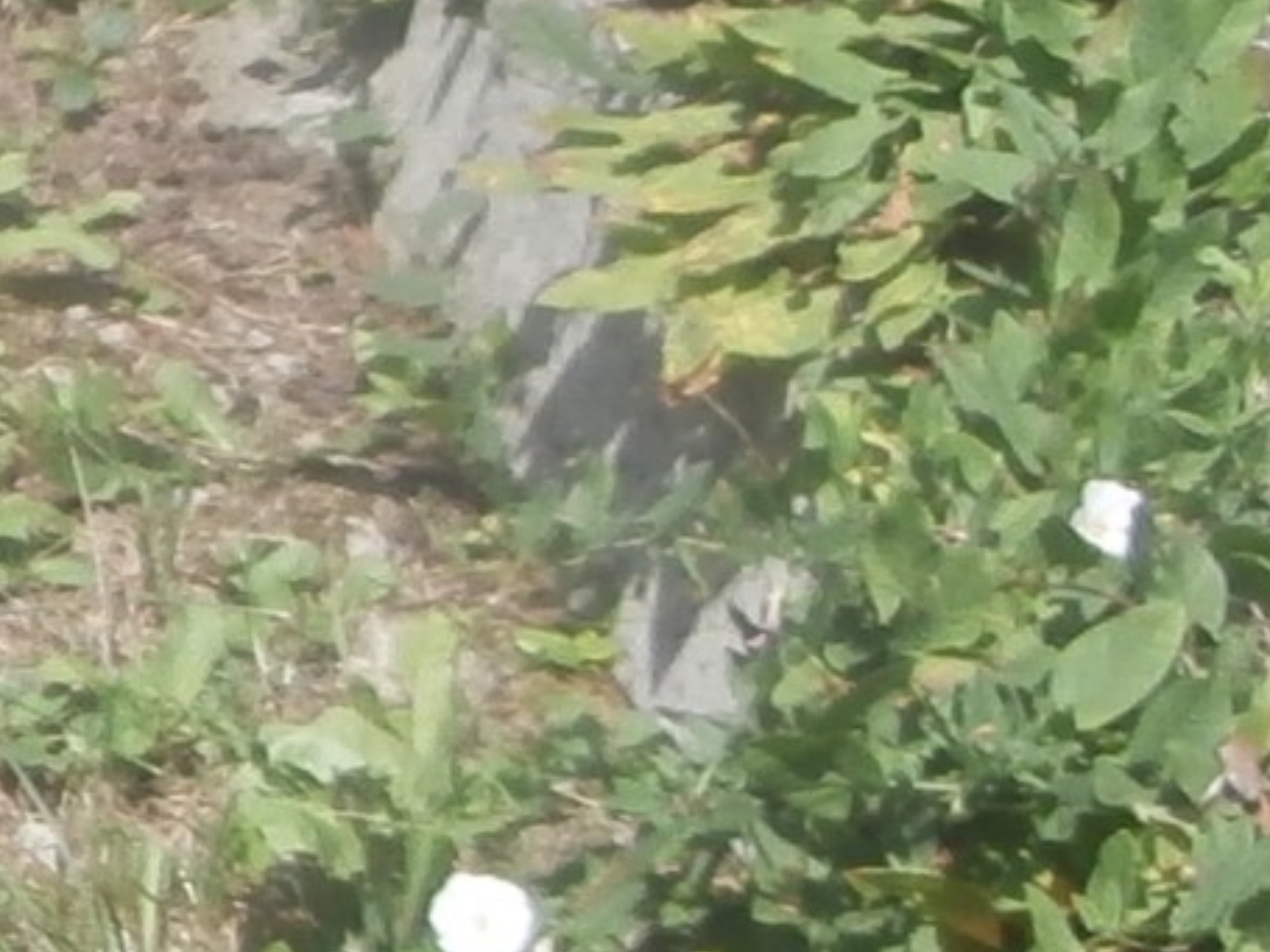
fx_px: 5795
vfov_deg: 9.4
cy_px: 578
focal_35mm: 158
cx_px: -1461
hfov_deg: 11.1
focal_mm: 4.2
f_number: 3
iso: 100
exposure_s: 1/800
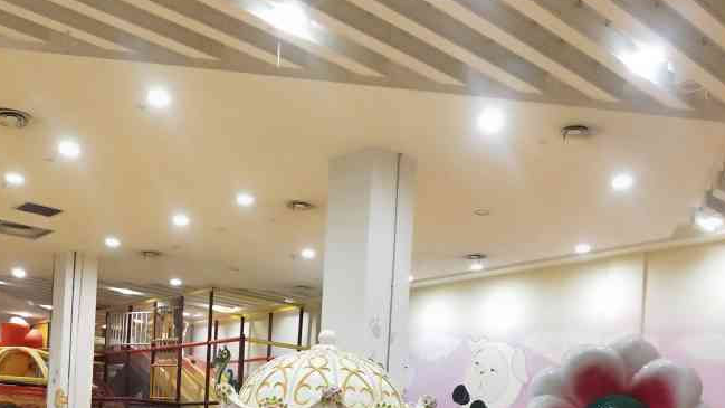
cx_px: 344
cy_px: 442
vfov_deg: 29.7
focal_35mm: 36
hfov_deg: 55.3
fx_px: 692
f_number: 1.7
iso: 106
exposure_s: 1/50
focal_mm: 3.99
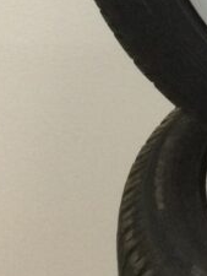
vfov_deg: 13.0
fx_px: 1123
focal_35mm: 141
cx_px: 456
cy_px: -182
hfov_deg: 9.6
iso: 125
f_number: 2.4
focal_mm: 3.3
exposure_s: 1/33
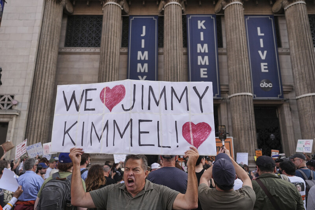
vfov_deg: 53.2
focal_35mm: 24
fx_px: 210
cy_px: 105
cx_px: 158
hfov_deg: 73.7
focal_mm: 24
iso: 500
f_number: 2.8
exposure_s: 1/4000
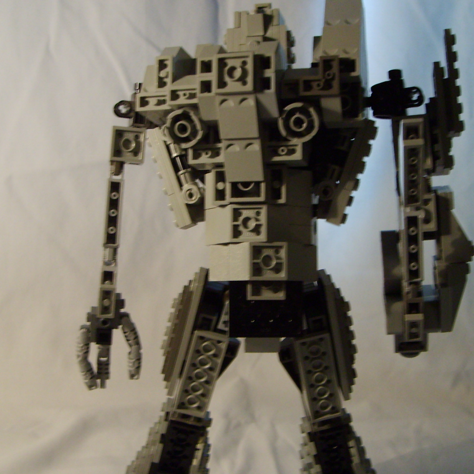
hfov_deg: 36.0
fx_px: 728
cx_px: 255
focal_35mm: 47
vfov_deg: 36.1
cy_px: 245
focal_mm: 5.8
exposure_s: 1/30
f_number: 2.8
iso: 140
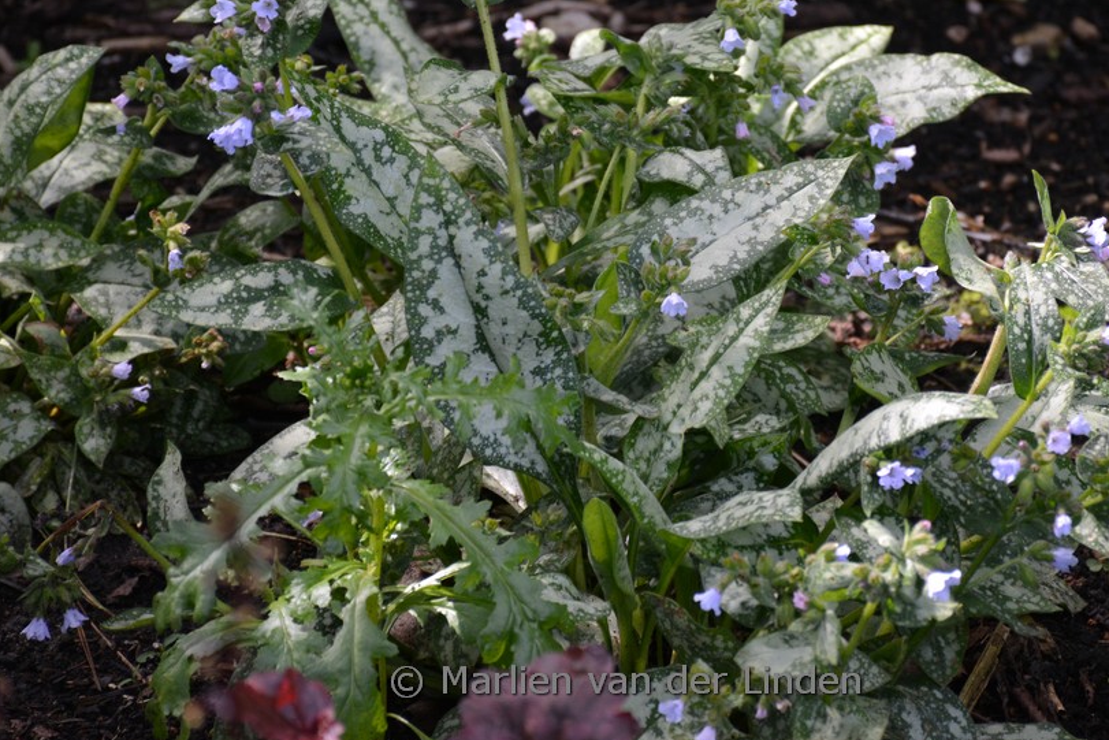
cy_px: 308
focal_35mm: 265
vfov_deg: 5.2
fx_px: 8164
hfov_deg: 7.8
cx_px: 629
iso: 800
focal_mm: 140
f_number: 5.6
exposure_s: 1/640
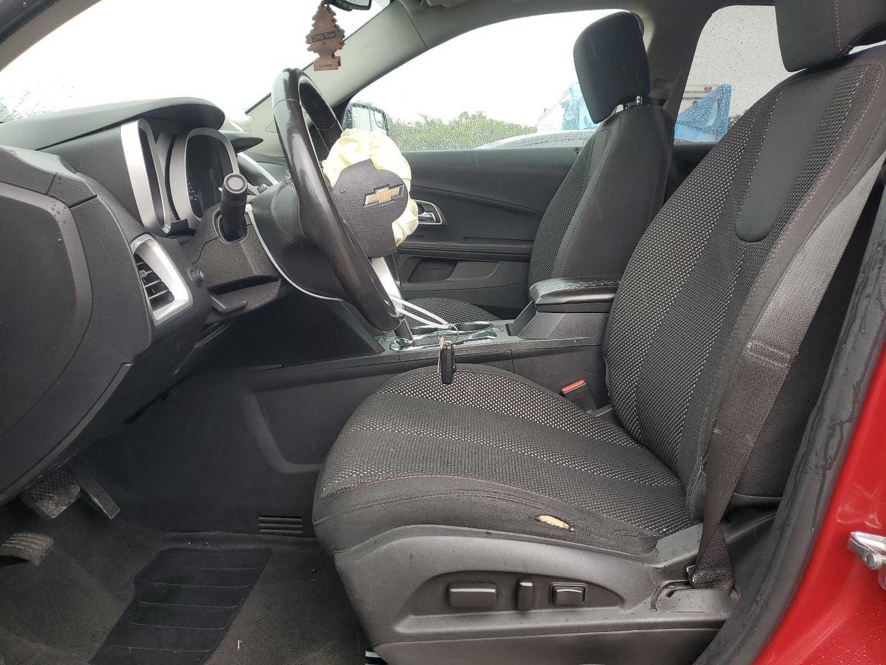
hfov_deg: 67.3
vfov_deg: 53.1
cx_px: 443
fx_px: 665
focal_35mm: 26
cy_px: 332
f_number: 1.5
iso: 50
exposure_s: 1/149
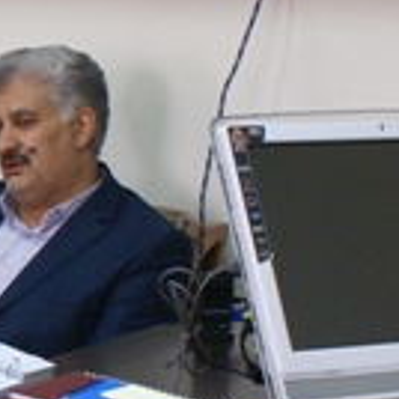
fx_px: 2282
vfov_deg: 10.0
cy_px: 158
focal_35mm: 175
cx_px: -357
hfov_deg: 9.4
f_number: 4.5
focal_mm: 24
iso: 400
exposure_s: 1/30
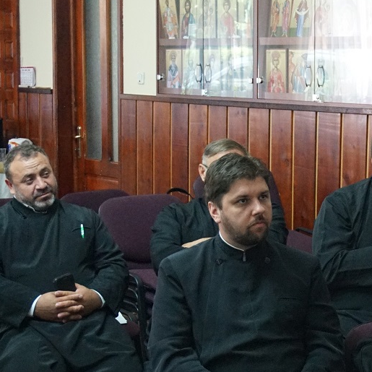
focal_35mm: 98
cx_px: 386
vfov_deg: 17.7
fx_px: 1191
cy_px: 260
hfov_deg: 17.3
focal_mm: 33
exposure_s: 1/30
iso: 3200
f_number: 5
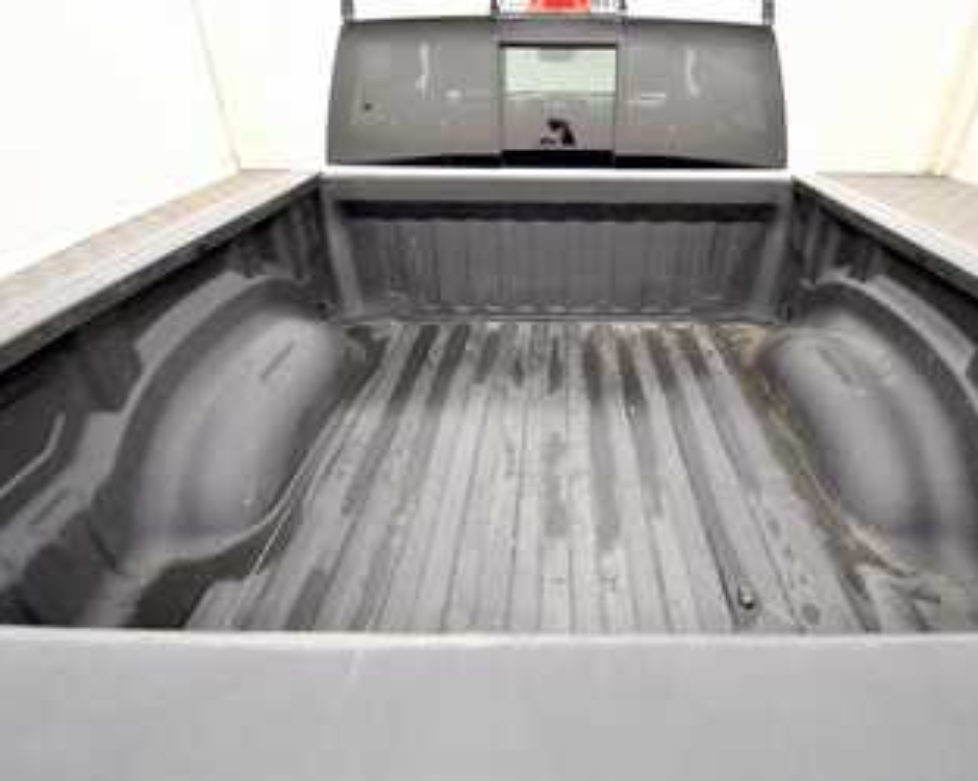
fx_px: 521
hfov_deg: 85.7
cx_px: 566
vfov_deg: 73.7
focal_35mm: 18
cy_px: 392
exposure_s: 1/125
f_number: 4.5
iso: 1400
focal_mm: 10
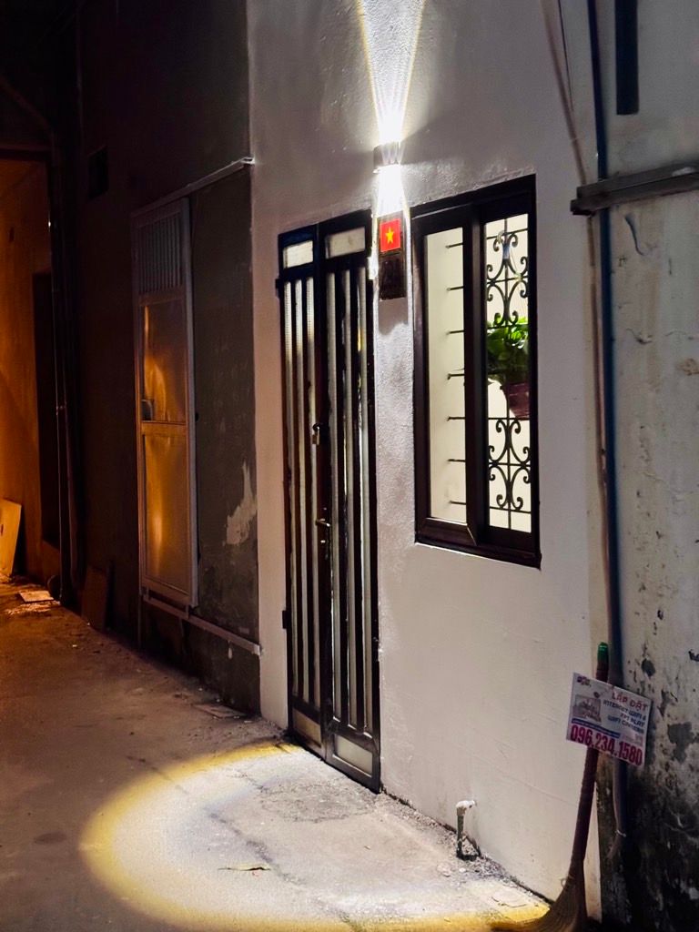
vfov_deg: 39.7
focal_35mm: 48
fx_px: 1292
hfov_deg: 30.3
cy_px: 466
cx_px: 350
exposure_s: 1/25
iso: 640
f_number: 1.78
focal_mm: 6.76
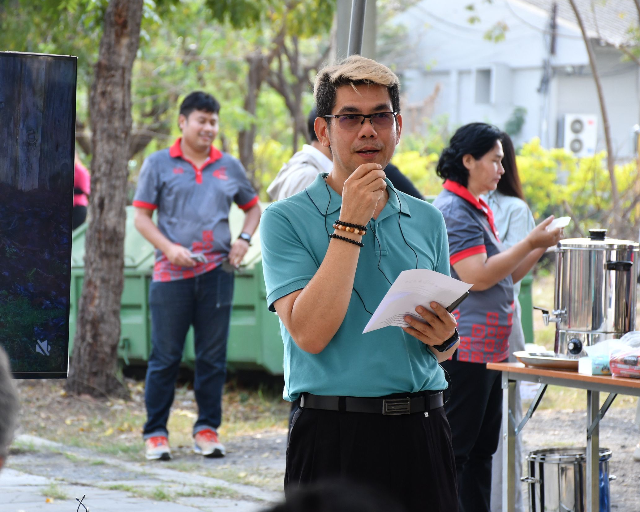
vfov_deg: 9.6
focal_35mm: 161
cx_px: 268
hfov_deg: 12.0
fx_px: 3050
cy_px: 257
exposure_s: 1/500
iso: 640
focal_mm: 95
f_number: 5.3
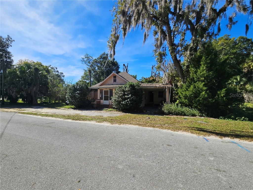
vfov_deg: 89.9
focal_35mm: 13
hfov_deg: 106.2
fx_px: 95
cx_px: 126
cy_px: 95
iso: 50
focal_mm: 2.2
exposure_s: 1/2456
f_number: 2.2
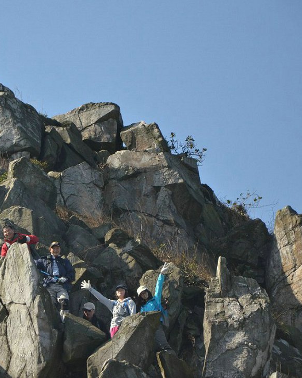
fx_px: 2499
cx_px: 56
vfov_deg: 8.6
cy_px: 189
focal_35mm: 224
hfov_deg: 6.9
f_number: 6.3
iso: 1250
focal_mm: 105
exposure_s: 1/4000
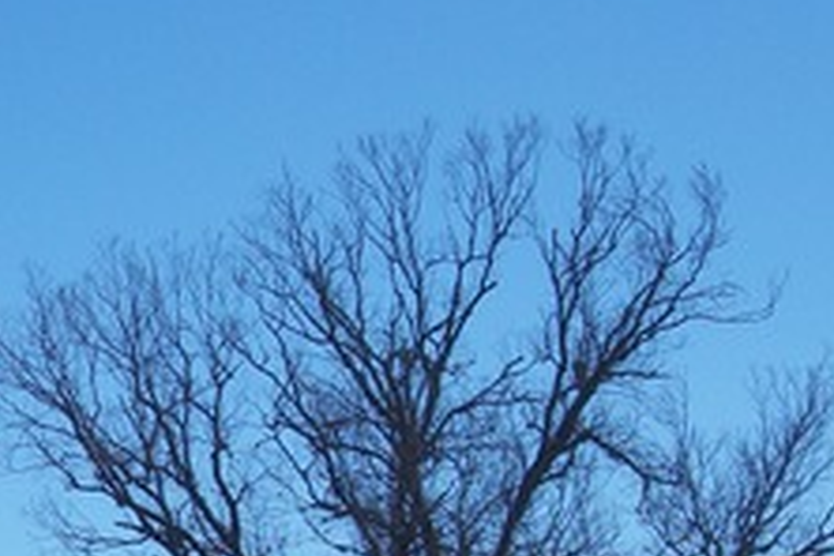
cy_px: 706
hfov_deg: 13.1
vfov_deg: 9.0
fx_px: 3475
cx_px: -304
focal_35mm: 150
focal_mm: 8.8
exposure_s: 1/200
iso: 80
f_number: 11.2
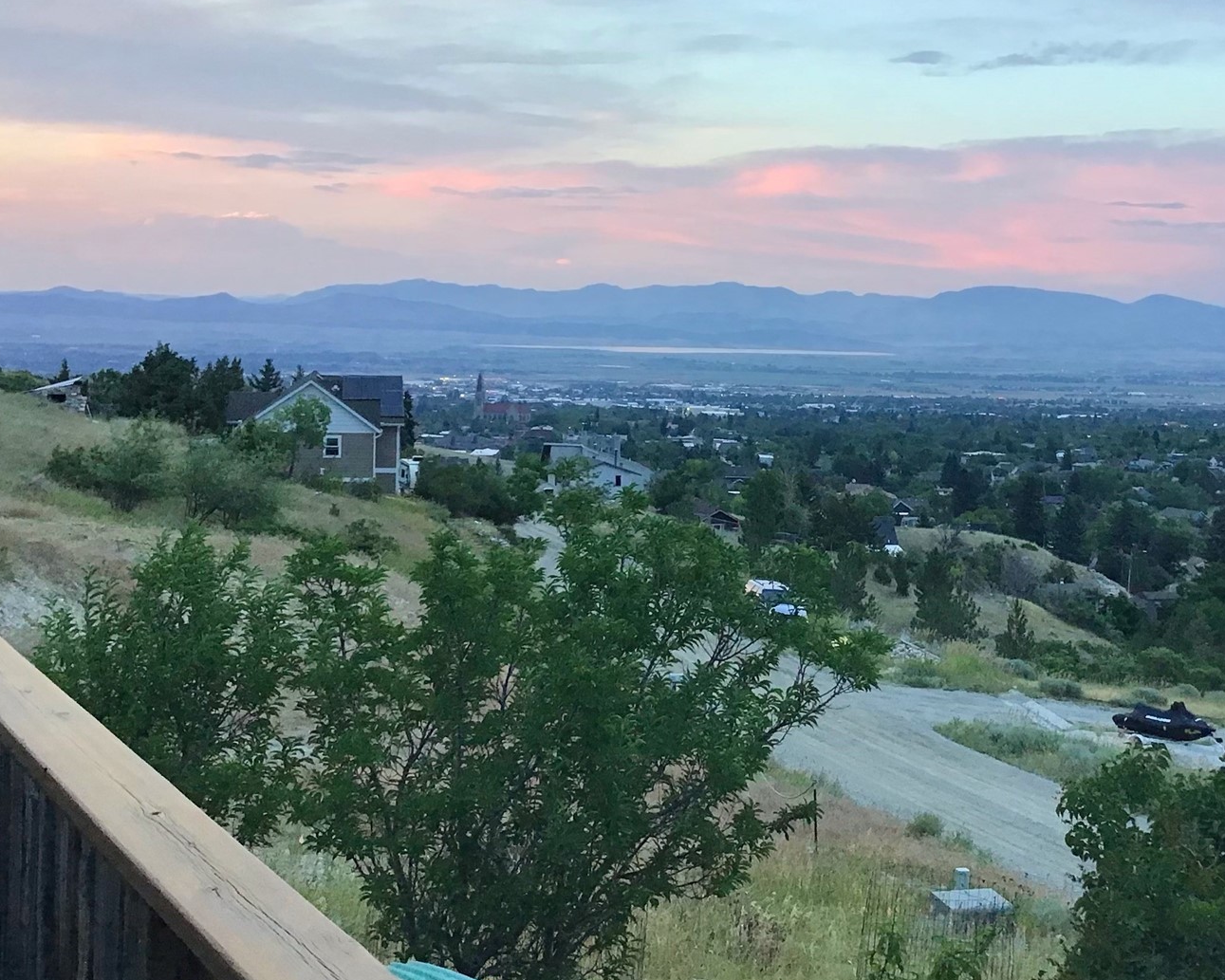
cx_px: 789
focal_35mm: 48
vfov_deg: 31.4
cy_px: 395
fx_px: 1740
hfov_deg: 38.4
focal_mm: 3.3
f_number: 2.4
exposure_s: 1/30
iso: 50
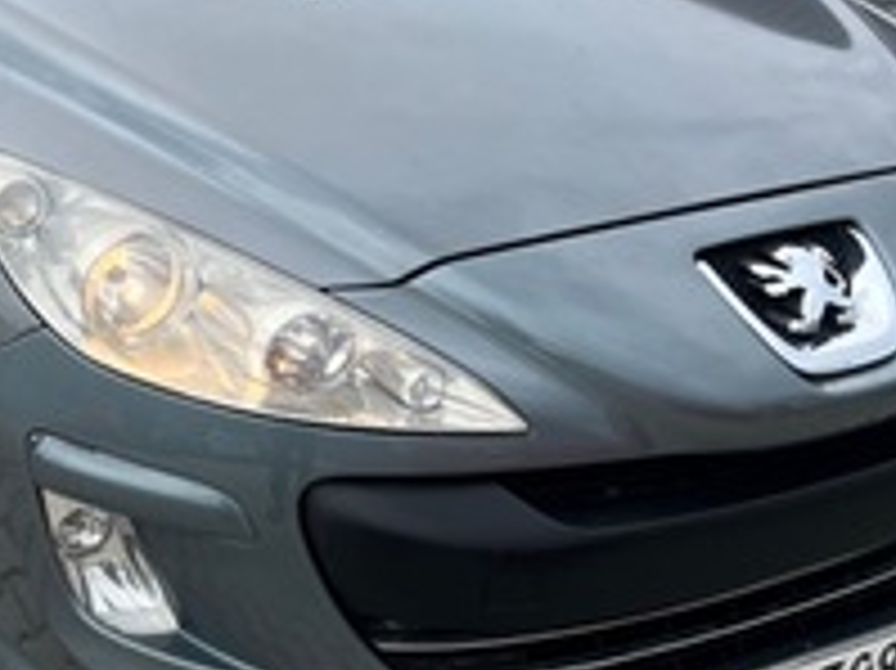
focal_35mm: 47
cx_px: 149
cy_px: 112
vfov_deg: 30.0
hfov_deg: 38.5
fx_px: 1216
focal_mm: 5.7
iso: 50
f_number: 1.5
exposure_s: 1/2404
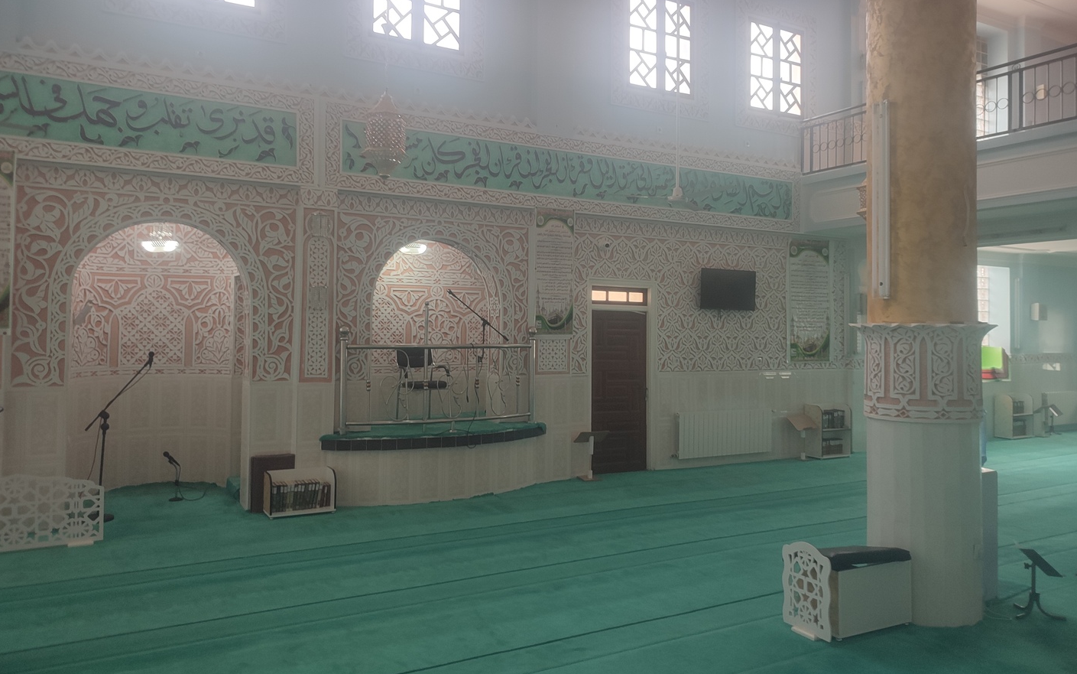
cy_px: 307
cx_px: 542
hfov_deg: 70.4
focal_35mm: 26
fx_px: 763
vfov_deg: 47.6
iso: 70
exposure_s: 1/50
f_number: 1.89
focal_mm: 5.89
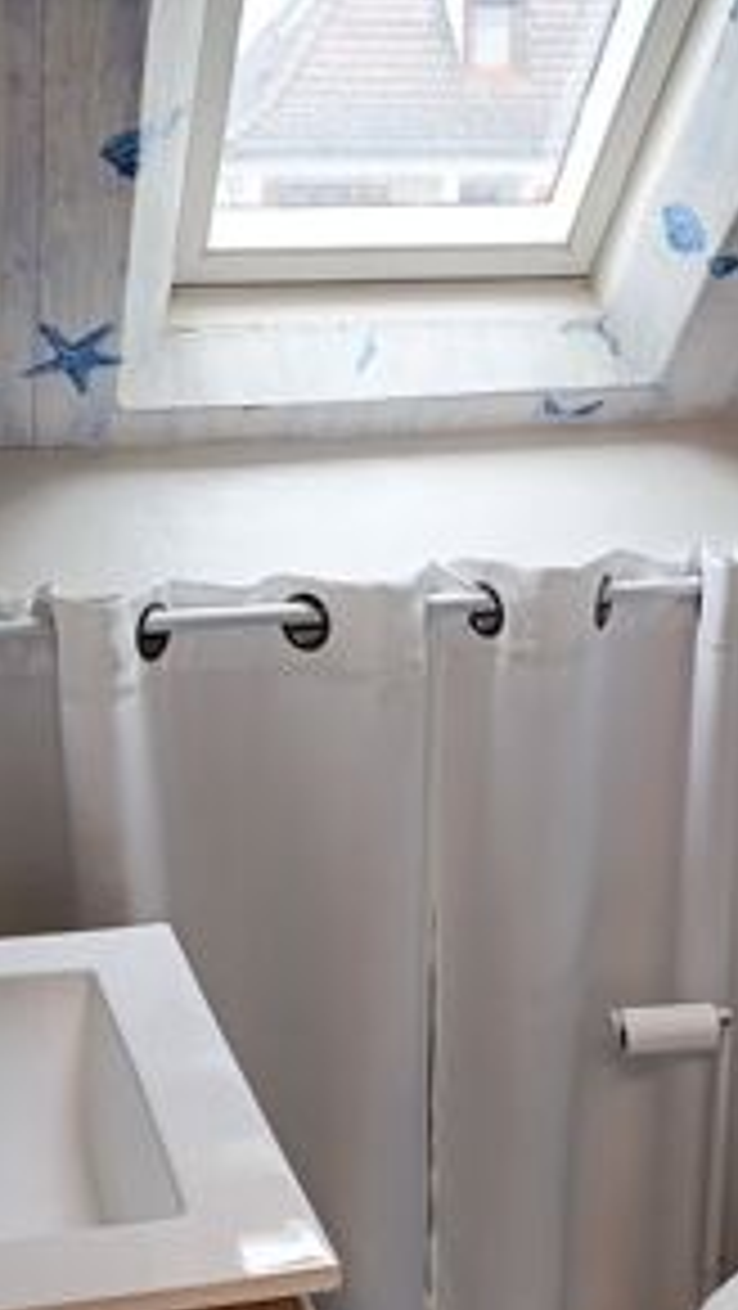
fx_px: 1911
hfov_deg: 21.9
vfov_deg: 37.5
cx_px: 351
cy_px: 849
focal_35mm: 55
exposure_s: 1/50
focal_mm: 6.14
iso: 640
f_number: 1.6
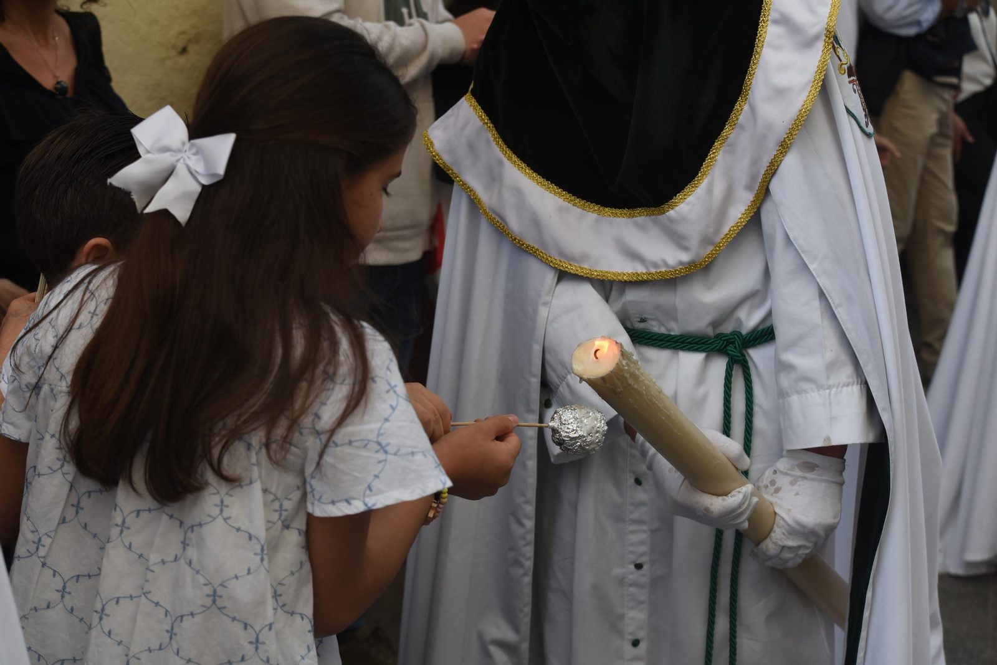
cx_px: 498
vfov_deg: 19.5
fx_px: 1939
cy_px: 332
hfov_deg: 28.8
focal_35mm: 70
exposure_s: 1/320
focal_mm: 70
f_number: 5
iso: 320
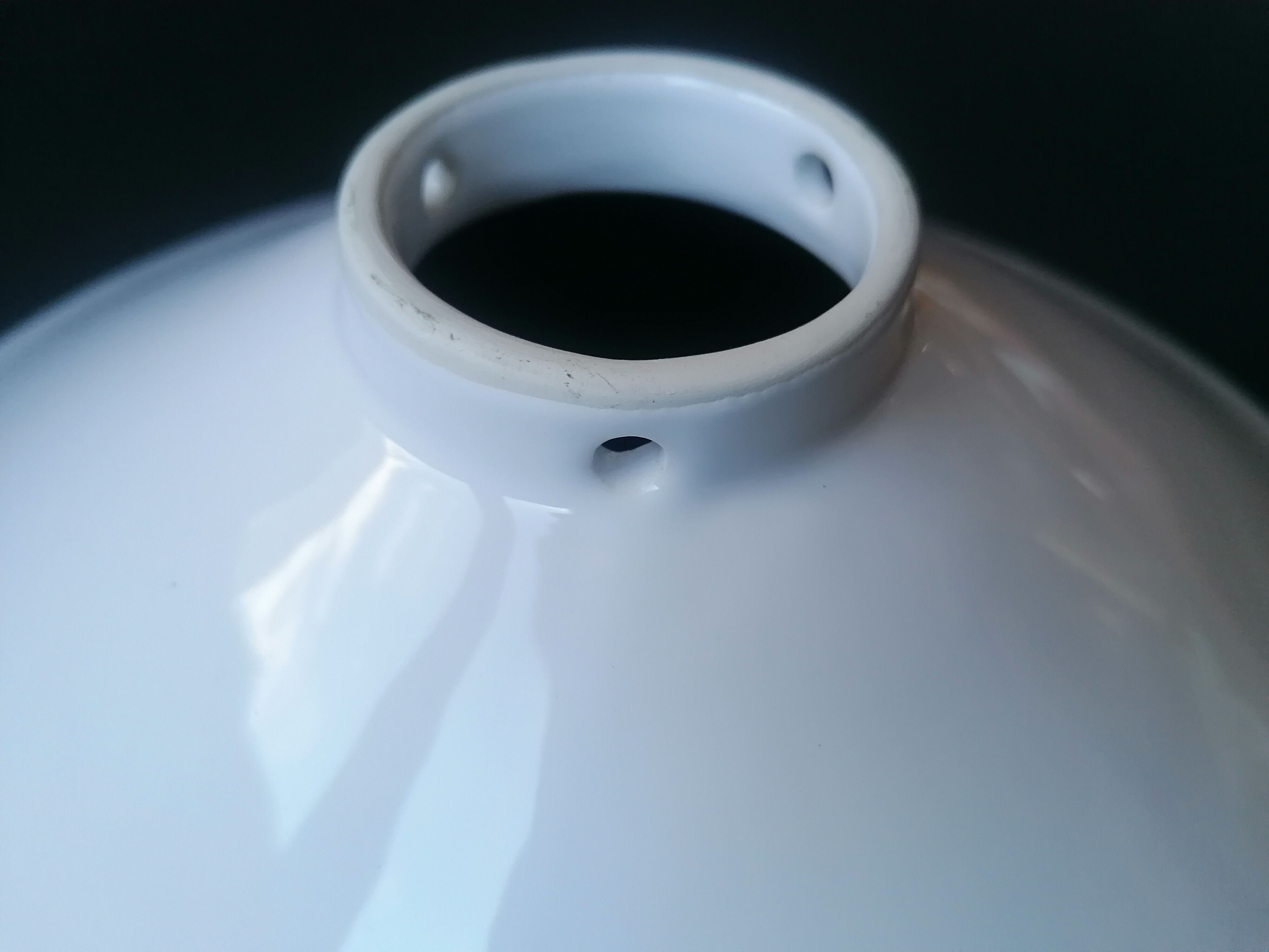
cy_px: 476
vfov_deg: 51.4
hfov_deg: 65.3
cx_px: 634
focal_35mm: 27
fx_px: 990
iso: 125
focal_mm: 4.75
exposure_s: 1/100
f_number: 1.8
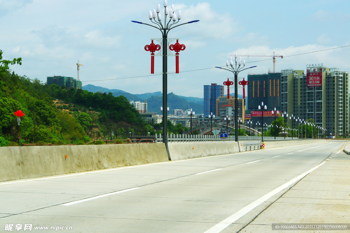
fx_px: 777
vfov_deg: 17.0
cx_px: 177
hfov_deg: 25.4
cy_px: 116
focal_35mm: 80
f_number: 16
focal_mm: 53
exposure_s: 1/250
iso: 200
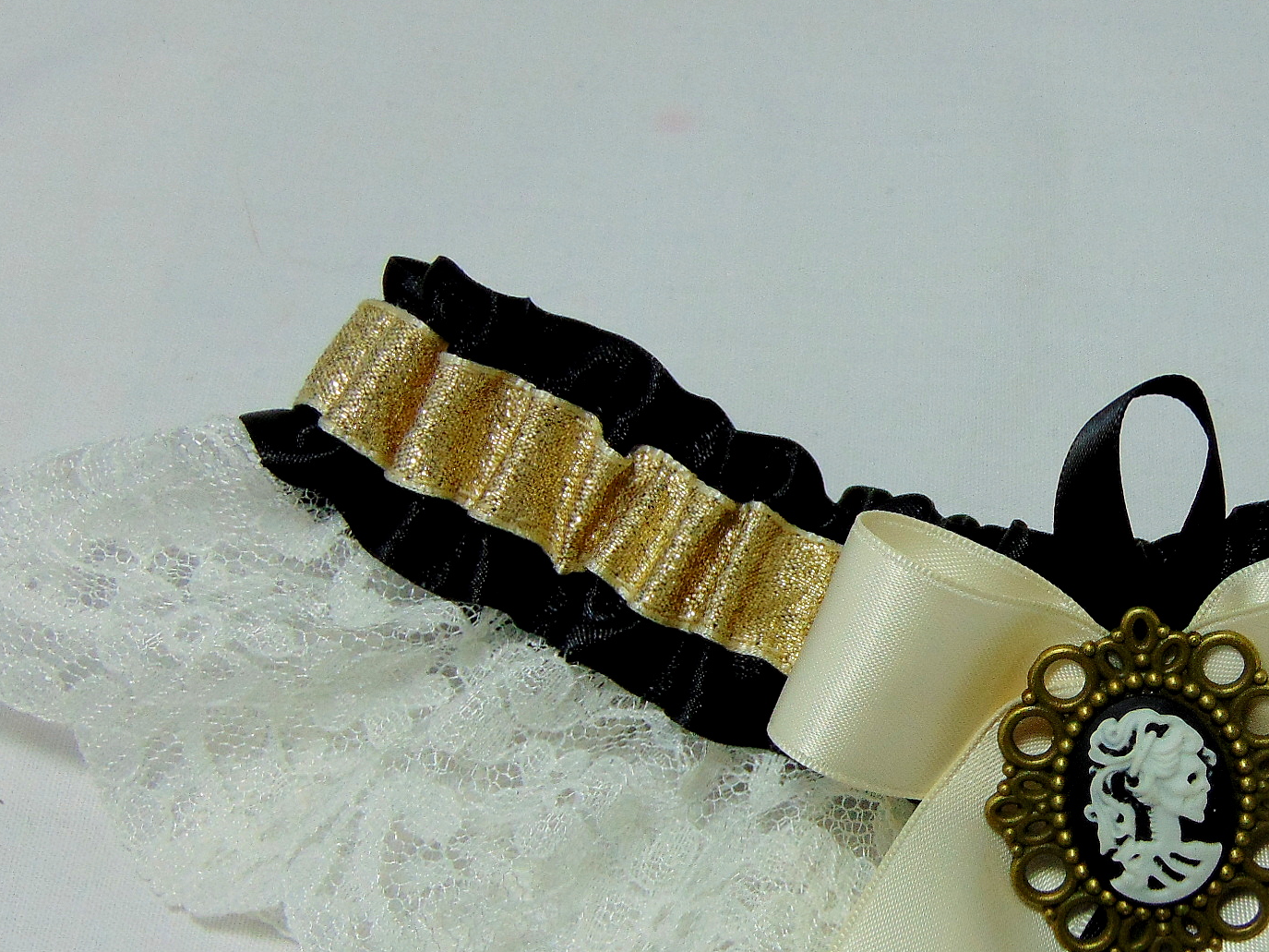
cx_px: 1060
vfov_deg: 22.1
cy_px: 684
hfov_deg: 28.6
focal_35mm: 66
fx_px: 2419
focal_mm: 6.3
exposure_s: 1/100
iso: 80
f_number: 3.2
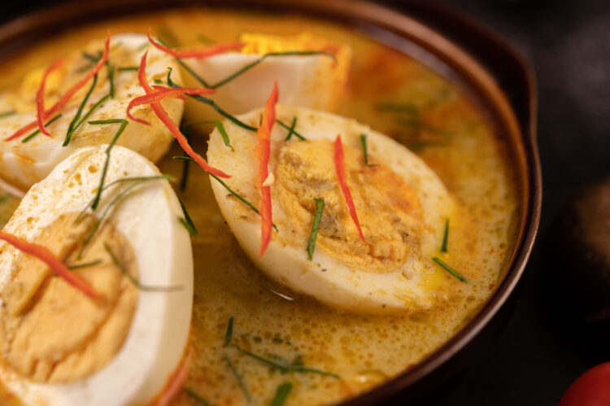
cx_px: 305
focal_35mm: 60
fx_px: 1016
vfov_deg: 22.6
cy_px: 203
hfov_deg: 33.4
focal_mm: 60
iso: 100
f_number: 5.6
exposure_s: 1/125
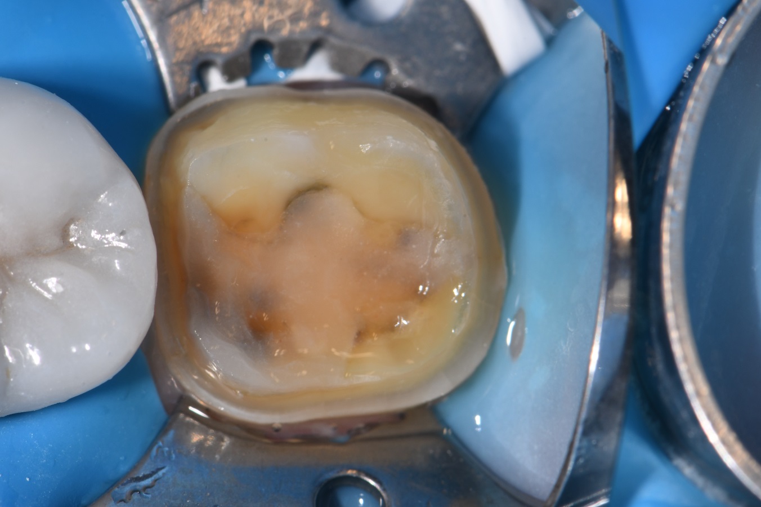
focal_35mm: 157
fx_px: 3317
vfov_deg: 8.7
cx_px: 380
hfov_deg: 13.1
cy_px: 254
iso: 200
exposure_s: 1/160
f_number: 32
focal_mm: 105
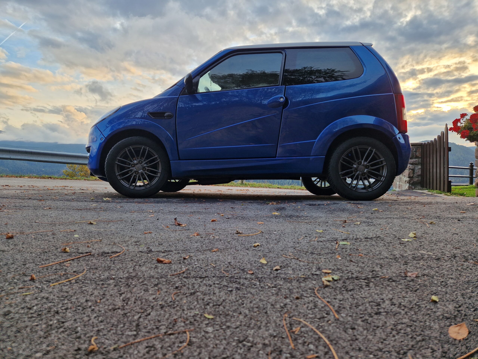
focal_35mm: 23
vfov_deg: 58.9
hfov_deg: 73.9
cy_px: 180
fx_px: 318
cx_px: 239
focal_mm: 5.4
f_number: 1.8
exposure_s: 1/180
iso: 50
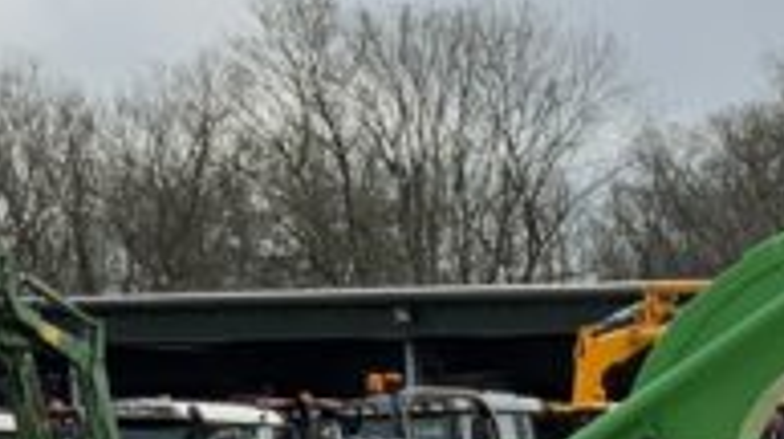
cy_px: 1008
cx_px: 1198
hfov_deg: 12.2
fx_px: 3488
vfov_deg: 6.8
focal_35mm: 168
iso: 16
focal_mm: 3
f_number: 1.8
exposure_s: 1/1342
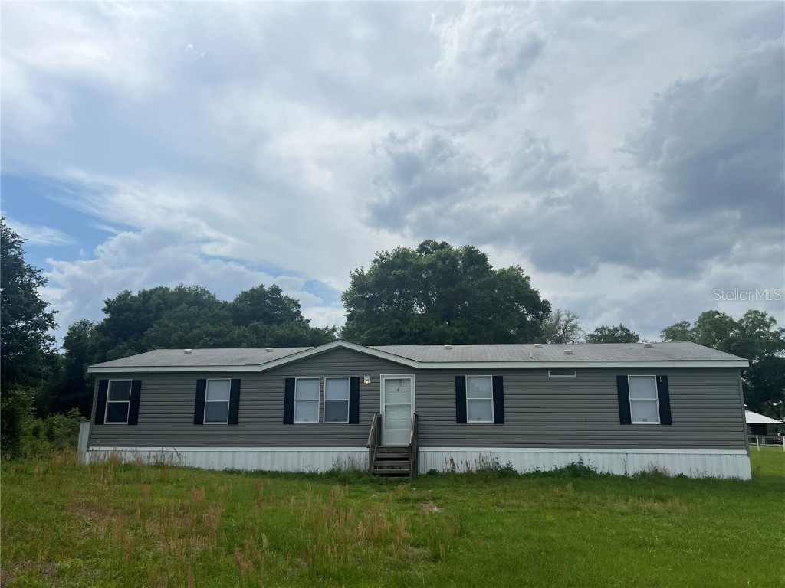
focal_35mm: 26
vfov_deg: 53.1
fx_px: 590
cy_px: 294
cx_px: 392
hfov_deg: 67.3
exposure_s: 1/14286
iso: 50
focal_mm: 5.7
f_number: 1.5
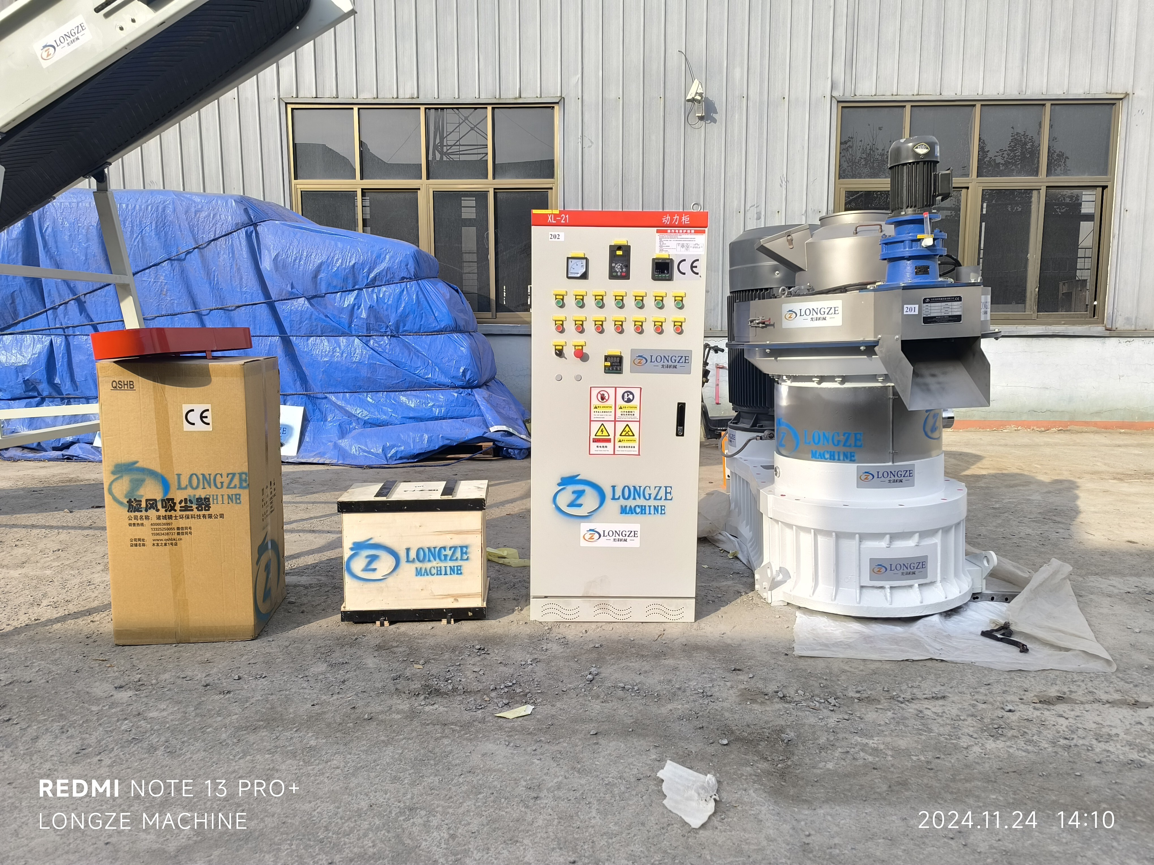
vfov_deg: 58.9
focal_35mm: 23
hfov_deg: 73.9
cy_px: 432
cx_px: 577
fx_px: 767
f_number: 1.65
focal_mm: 6.14
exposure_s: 1/503
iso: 50
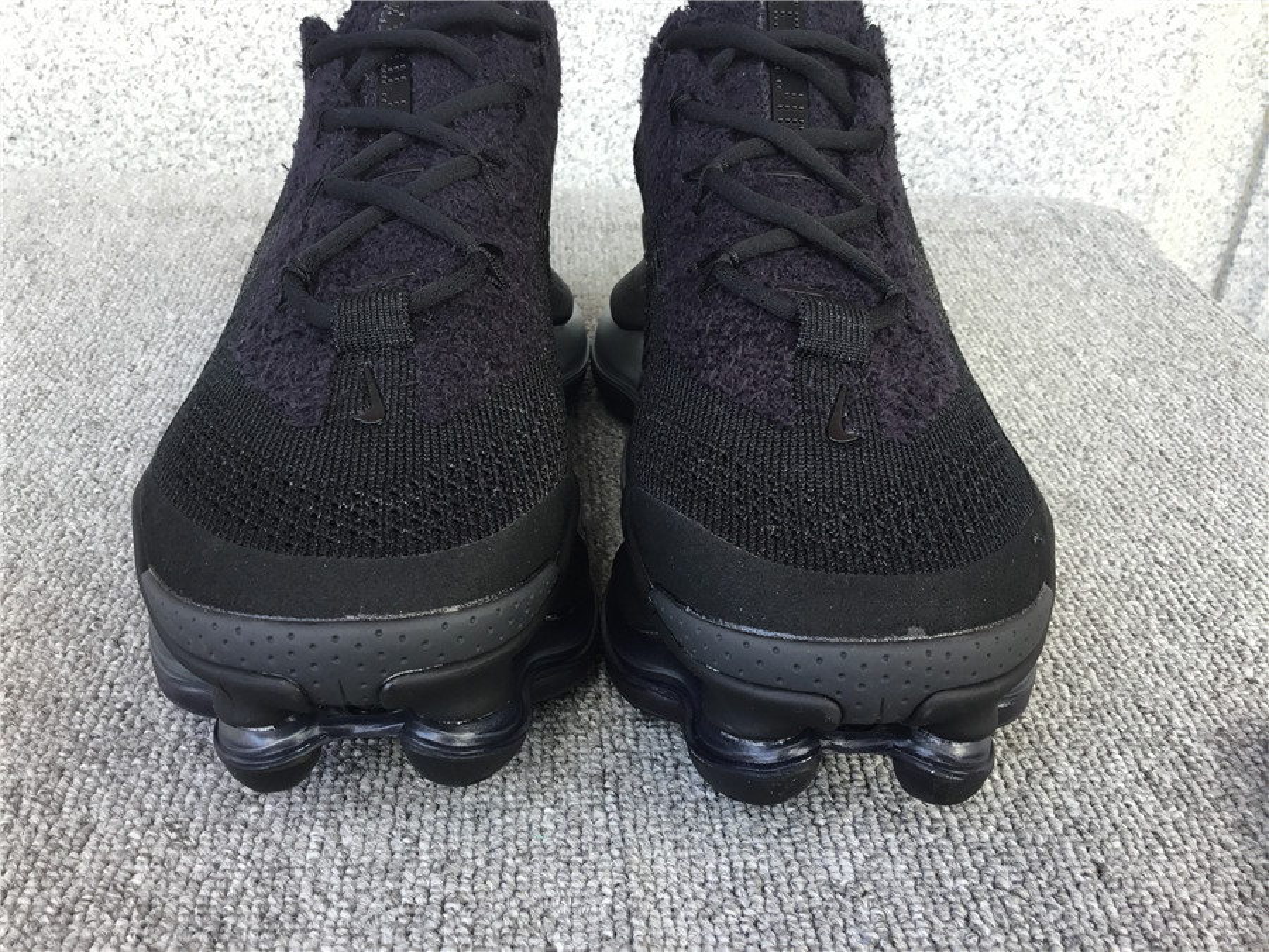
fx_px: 1136
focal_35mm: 31
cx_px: 634
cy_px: 476
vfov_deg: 45.4
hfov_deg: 58.4
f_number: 2.4
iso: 25
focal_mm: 3.3
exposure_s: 1/50
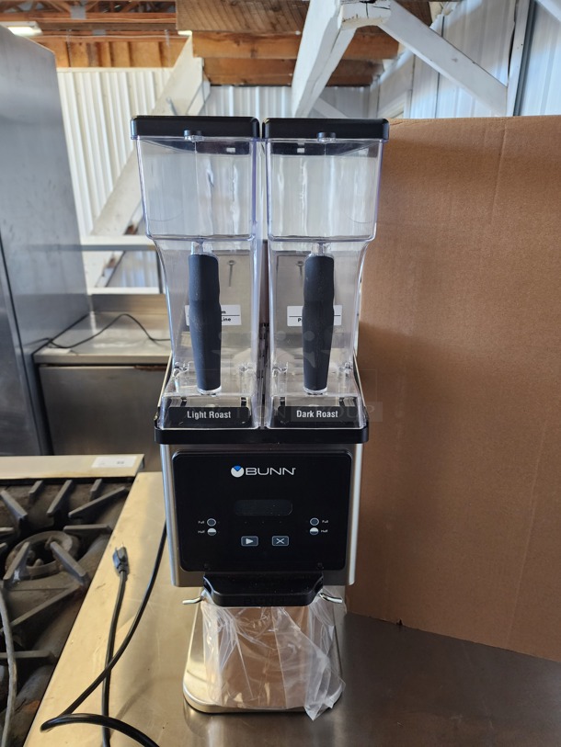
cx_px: 280
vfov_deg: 73.9
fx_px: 497
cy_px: 374
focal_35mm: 23
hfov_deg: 58.9
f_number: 1.8
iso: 400
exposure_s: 1/120
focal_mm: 6.4
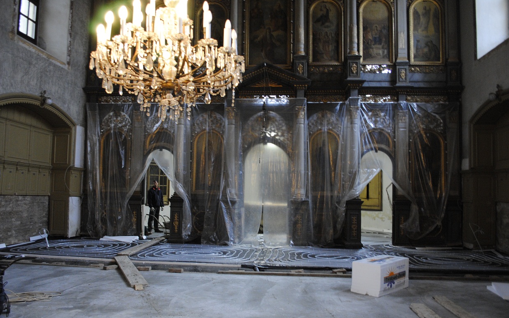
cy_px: 173
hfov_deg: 66.5
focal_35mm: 28
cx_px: 257
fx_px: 388
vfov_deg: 44.5
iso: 800
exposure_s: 1/30
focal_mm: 18
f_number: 3.5
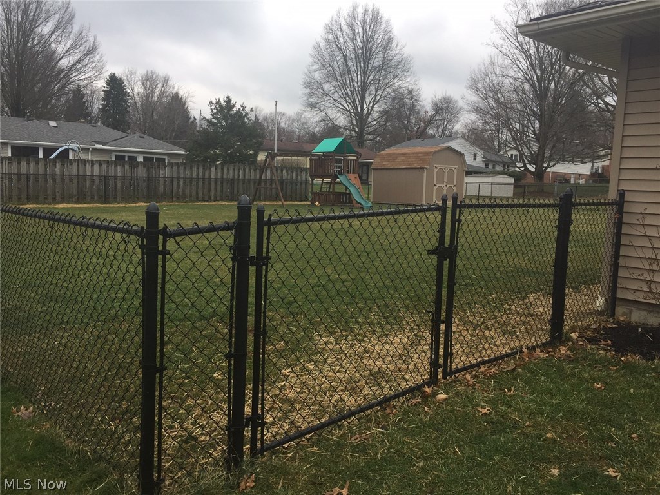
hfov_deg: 61.7
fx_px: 553
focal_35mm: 29
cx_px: 330
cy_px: 248
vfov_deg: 48.2
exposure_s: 1/311
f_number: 2.2
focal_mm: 4.15
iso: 32
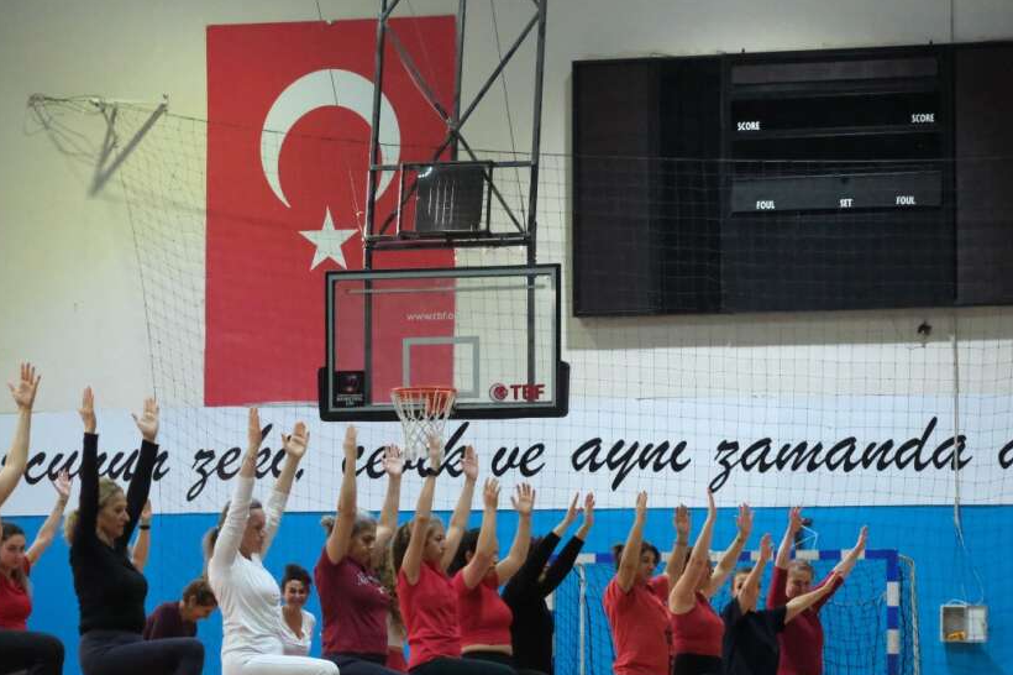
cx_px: 361
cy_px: 480
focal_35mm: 164
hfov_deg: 12.5
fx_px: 4613
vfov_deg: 8.4
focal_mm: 70
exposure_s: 1/1000
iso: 12800
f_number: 5
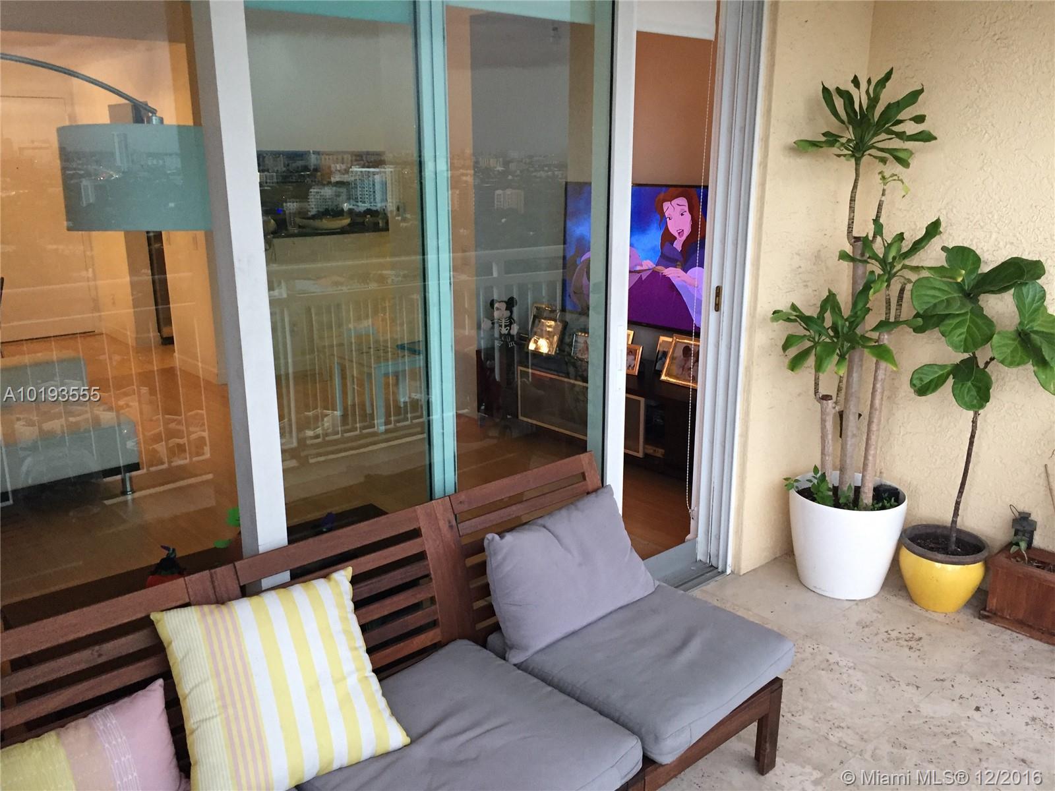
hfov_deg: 61.7
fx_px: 884
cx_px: 528
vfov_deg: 48.2
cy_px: 396
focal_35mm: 29
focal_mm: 4.15
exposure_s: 1/30
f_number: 2.2
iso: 125
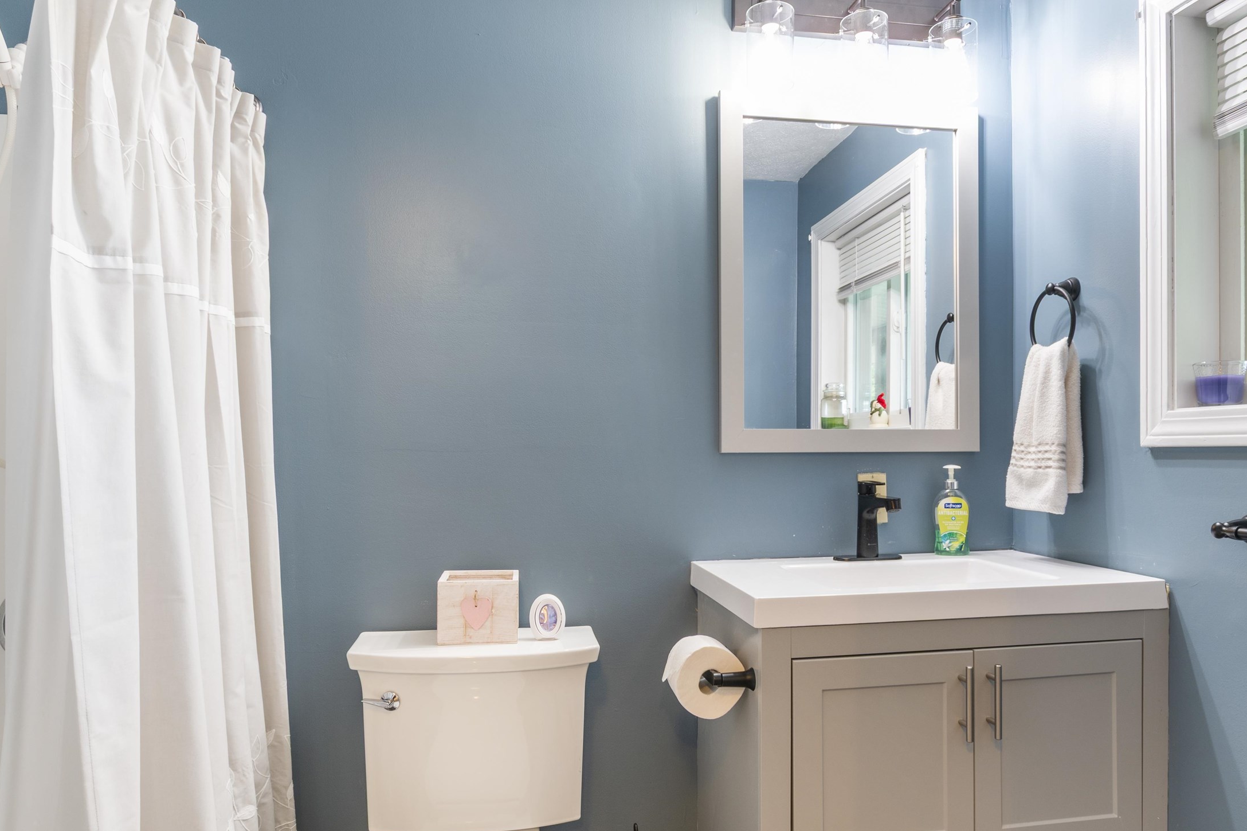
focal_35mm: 24
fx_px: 831
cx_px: 631
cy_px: 449
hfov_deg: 73.8
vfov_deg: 53.0
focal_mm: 11.5
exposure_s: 1/1.67
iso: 100
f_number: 8
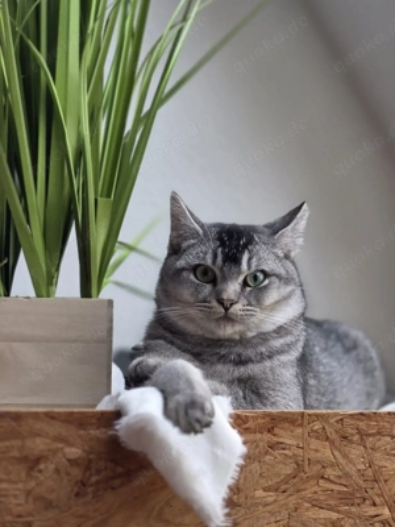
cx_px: 198
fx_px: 1750
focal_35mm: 115
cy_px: 264
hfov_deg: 12.9
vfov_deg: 17.1
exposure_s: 1/101
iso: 250
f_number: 3.4
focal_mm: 18.6
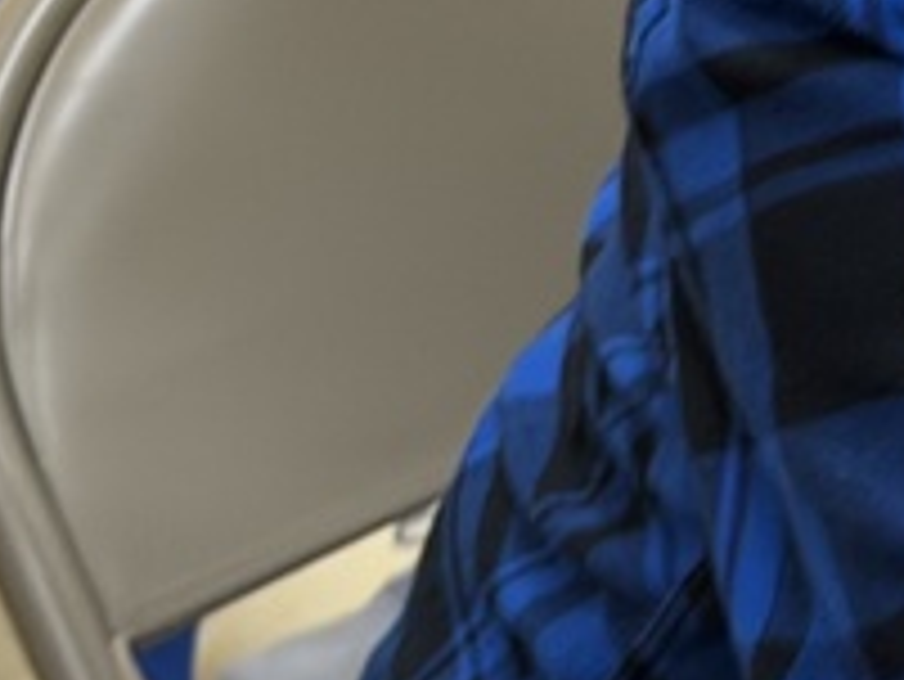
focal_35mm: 244
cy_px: 113
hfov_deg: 7.7
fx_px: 6376
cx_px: 1902
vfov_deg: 6.1
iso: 160
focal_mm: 6.76
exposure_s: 1/42
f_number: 1.78
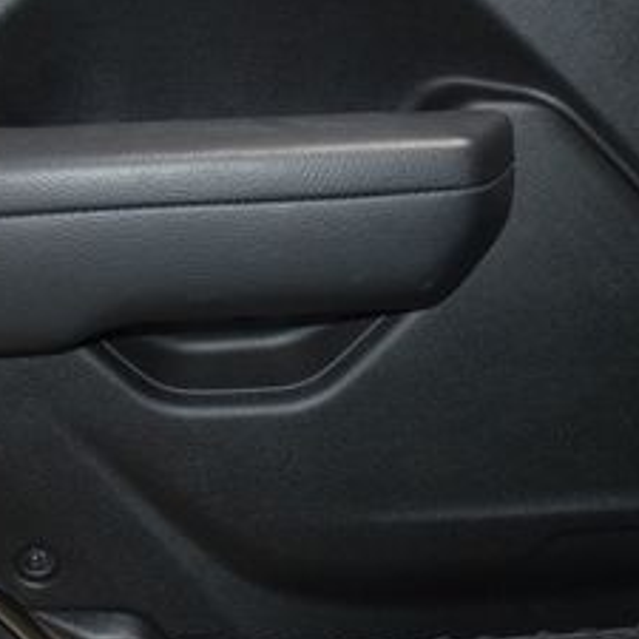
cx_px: 278
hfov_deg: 19.9
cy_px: 234
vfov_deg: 19.9
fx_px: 1817
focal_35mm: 87
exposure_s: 1/125
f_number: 3.8
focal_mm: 24
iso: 1600
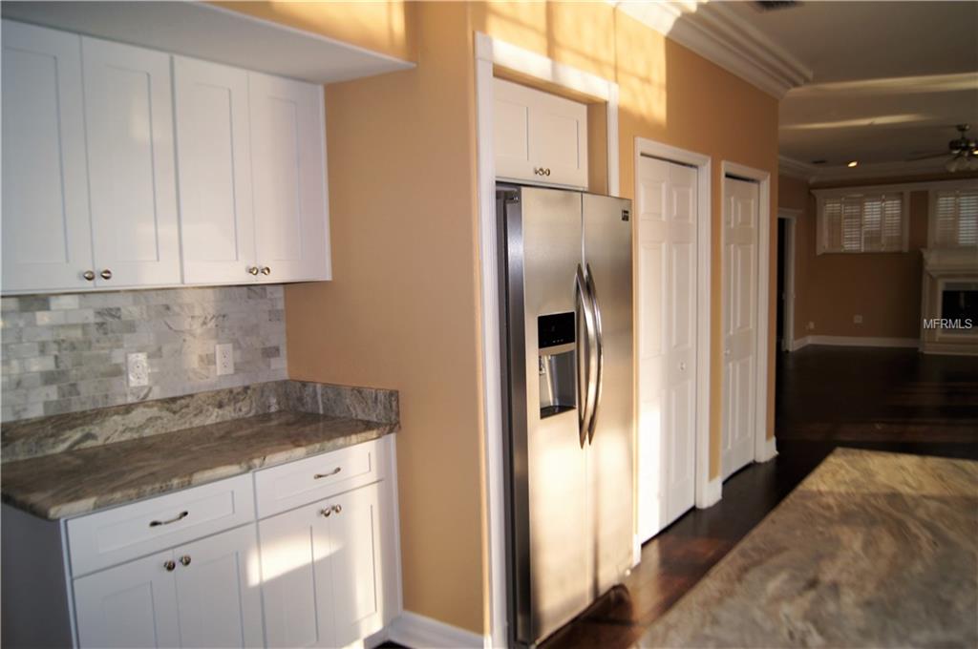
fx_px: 1058
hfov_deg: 49.6
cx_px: 489
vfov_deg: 34.1
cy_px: 324
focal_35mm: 39
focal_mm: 26
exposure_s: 1/160
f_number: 5
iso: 100
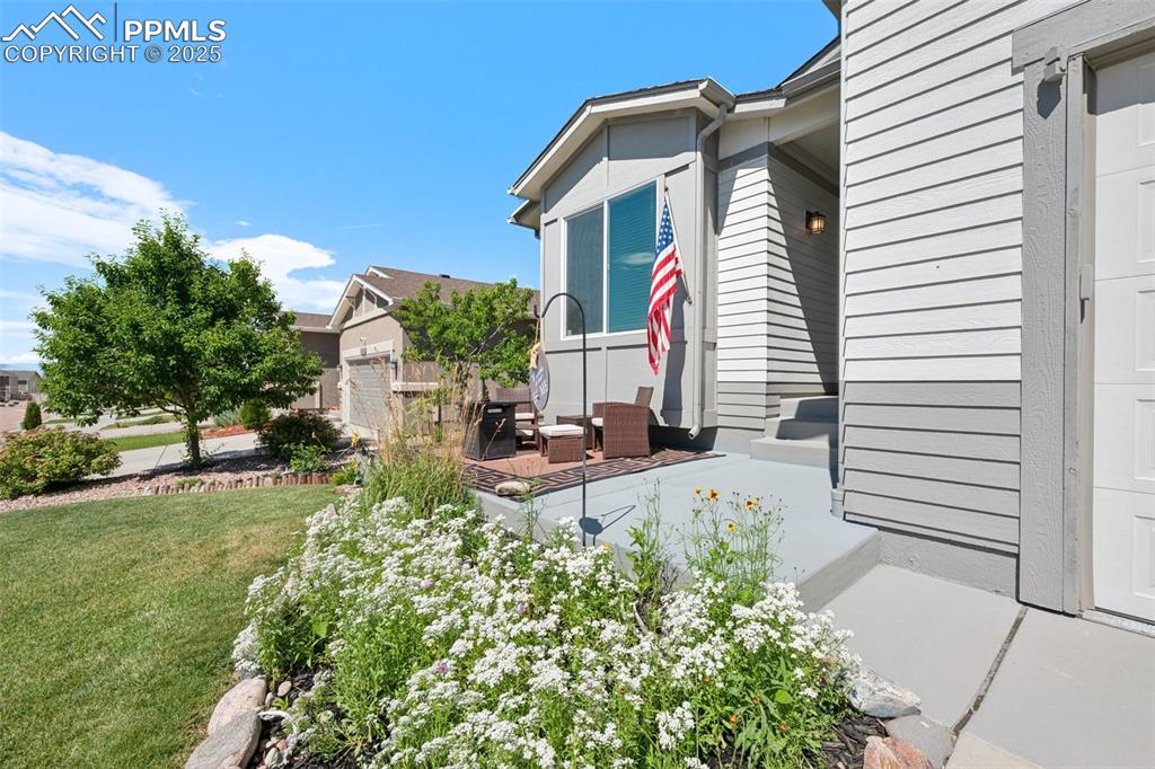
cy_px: 384
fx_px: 481
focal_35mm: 15
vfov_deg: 77.3
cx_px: 578
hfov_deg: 100.4
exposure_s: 1/100
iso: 100
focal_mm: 15
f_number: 11
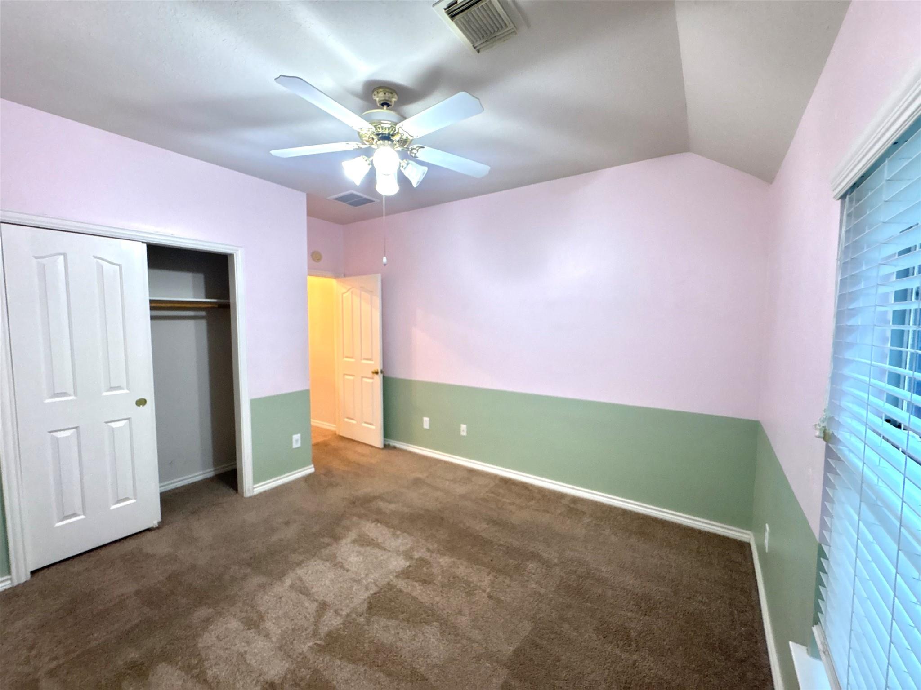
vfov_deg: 85.7
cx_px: 460
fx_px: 372
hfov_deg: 102.1
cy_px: 345
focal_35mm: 14
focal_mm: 2.22
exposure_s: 1/40
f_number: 2.2
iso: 640
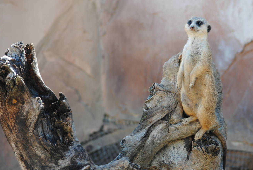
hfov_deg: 10.9
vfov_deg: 7.3
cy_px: 76
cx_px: 154
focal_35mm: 188
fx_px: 1323
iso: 200
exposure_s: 1/200
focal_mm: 102
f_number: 4.8
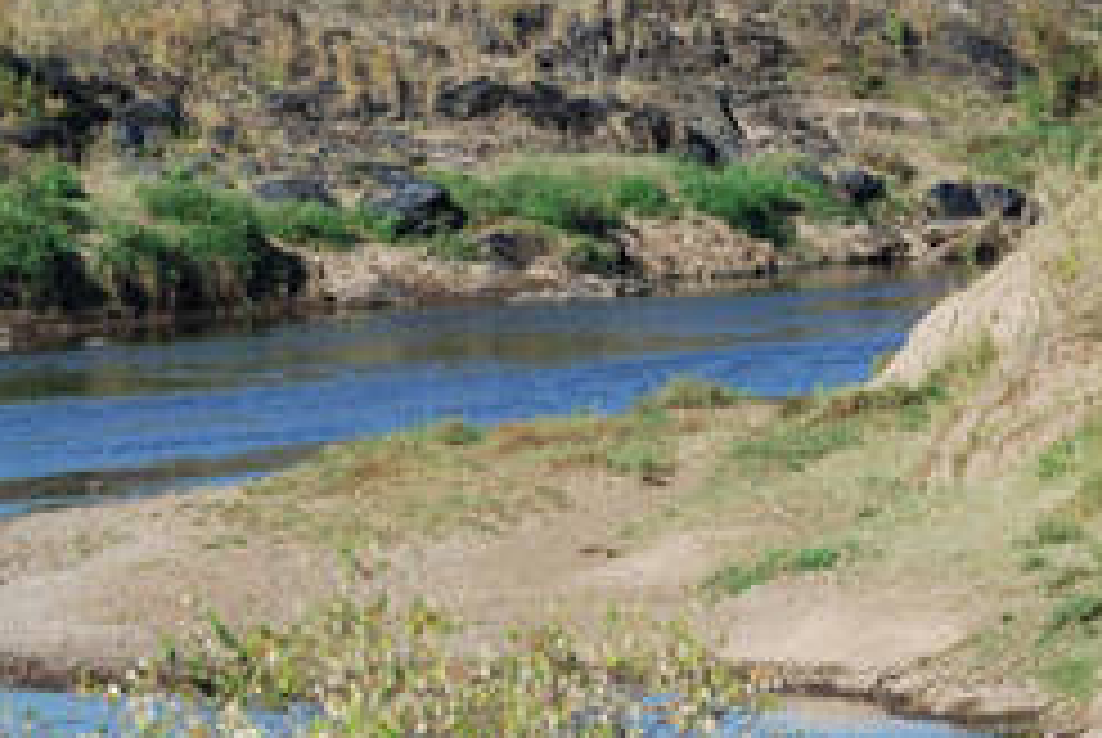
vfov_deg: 1.5
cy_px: 486
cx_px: 670
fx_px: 28900
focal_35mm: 943
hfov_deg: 2.2
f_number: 5.6
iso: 100
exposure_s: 1/400
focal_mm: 220
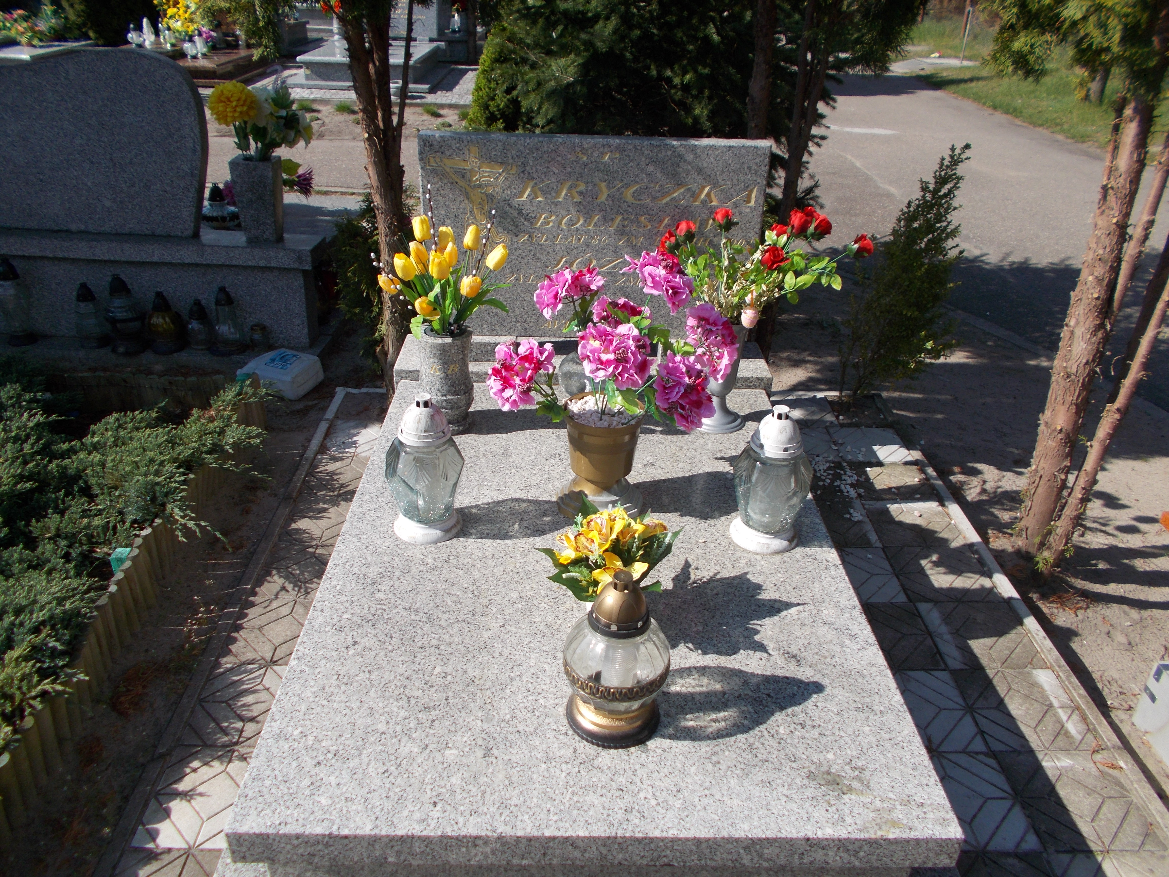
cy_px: 438
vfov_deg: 53.1
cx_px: 584
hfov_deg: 67.3
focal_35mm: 26
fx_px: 878
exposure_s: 1/160
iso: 80
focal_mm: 4.6
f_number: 8
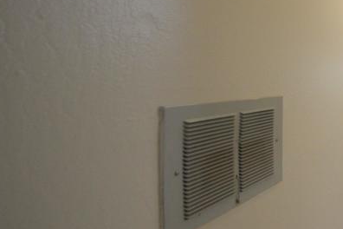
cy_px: 88
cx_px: 437
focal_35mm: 31
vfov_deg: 42.1
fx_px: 295
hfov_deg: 38.3
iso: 900
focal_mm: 8
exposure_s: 1/125
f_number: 4.5
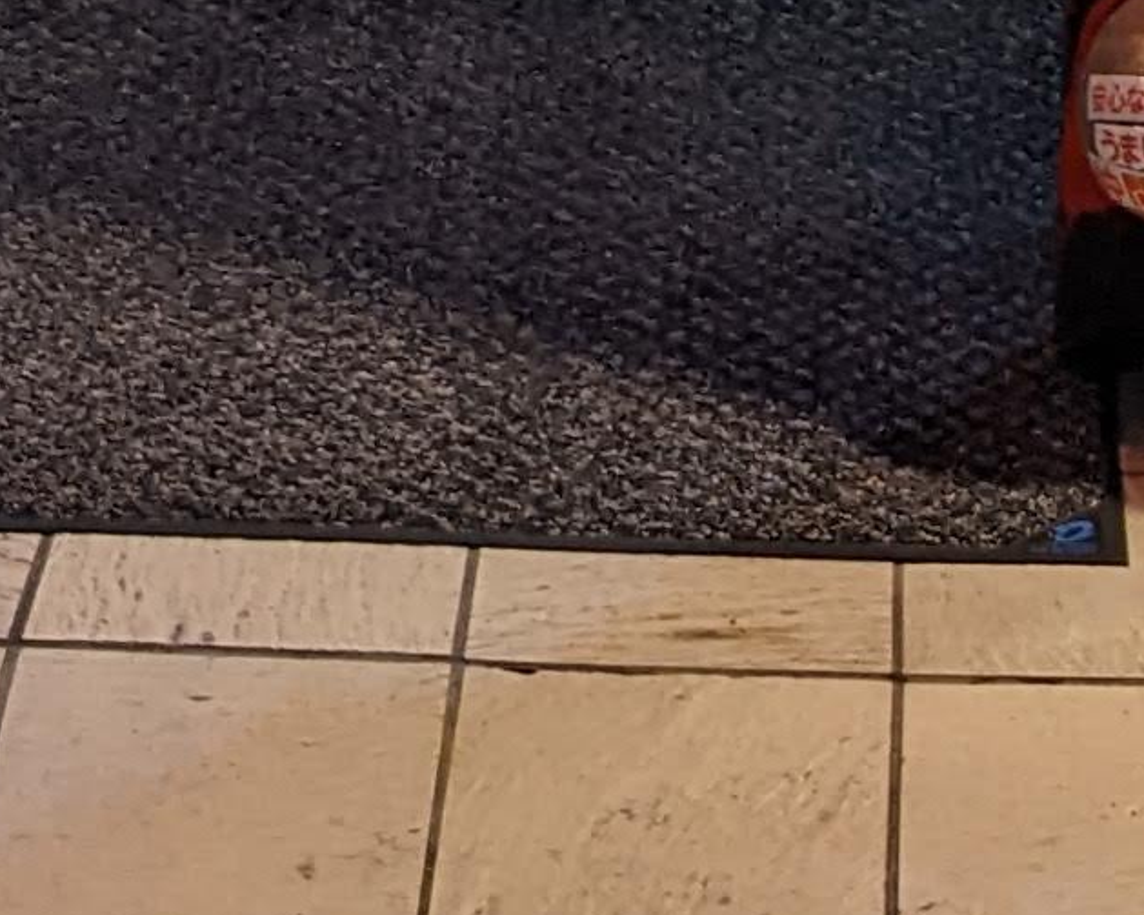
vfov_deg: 8.0
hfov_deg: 11.4
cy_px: -1723
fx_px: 5721
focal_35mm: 169
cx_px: 911
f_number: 1.73
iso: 51
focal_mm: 4.38
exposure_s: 1/30
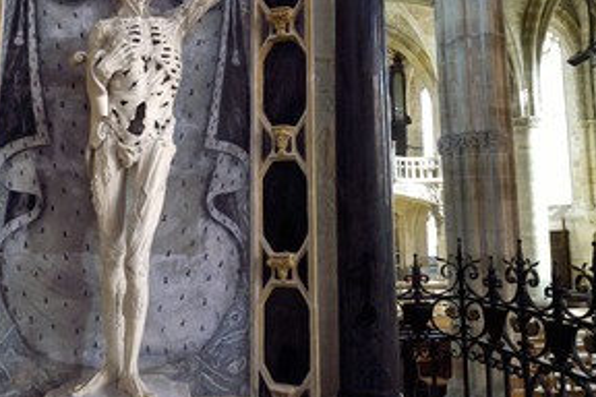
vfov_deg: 37.5
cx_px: 246
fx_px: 579
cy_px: 139
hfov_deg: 54.1
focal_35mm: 35
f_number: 7.1
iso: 800
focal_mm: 24
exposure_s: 1/15
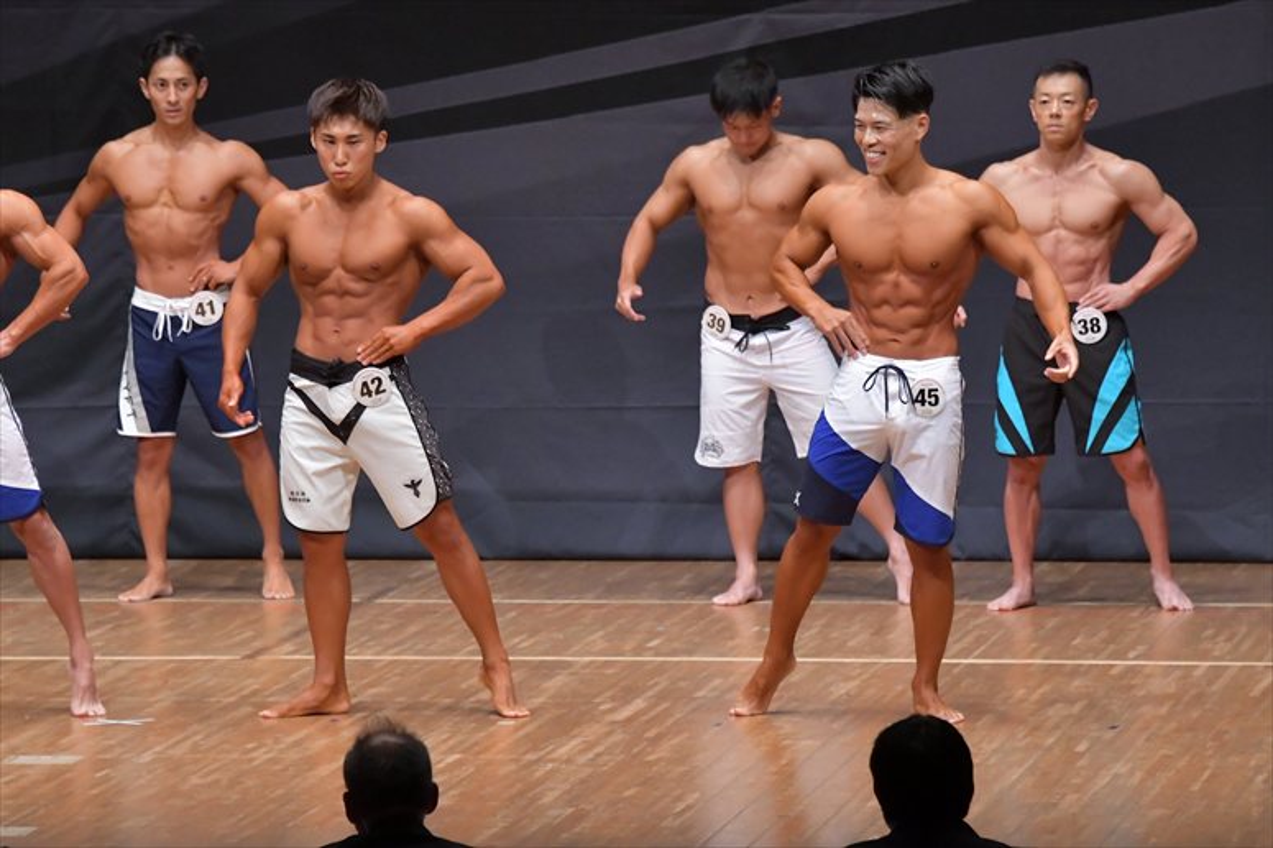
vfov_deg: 5.4
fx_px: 9013
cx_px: 636
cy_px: 424
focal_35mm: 255
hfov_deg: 8.1
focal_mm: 170
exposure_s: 1/400
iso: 6400
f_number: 5.6
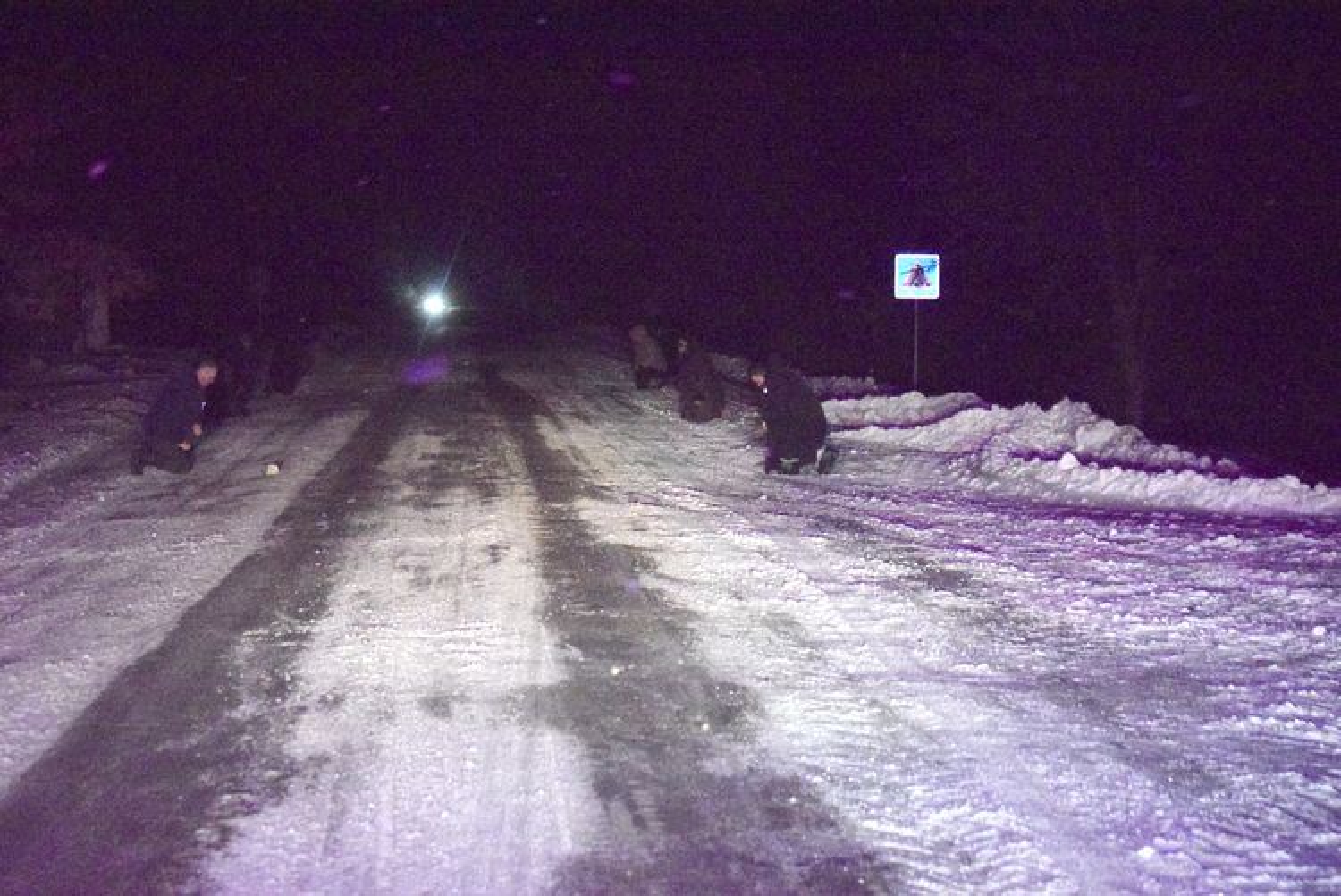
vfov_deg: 19.0
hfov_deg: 28.1
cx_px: 670
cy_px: 448
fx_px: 2683
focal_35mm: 72
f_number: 5.3
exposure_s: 1/200
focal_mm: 48
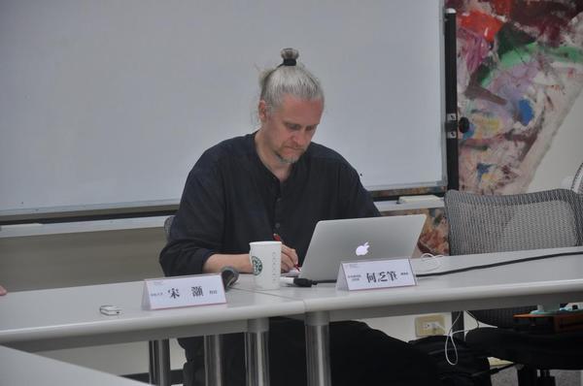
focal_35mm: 158
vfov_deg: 8.7
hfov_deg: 13.1
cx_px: 292
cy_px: 193
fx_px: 2547
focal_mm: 105
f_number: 5.6
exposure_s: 1/30
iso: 200
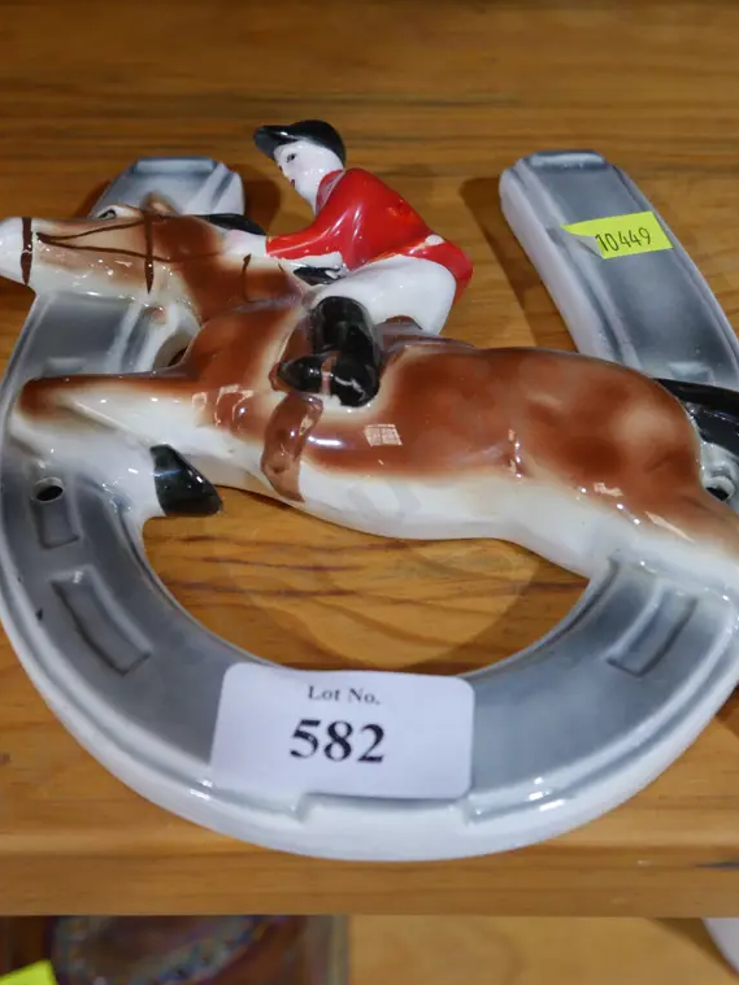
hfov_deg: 27.0
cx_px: 394
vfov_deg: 35.5
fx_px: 1538
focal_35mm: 54
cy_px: 491
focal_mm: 20
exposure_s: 1/60
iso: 500
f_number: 4.4
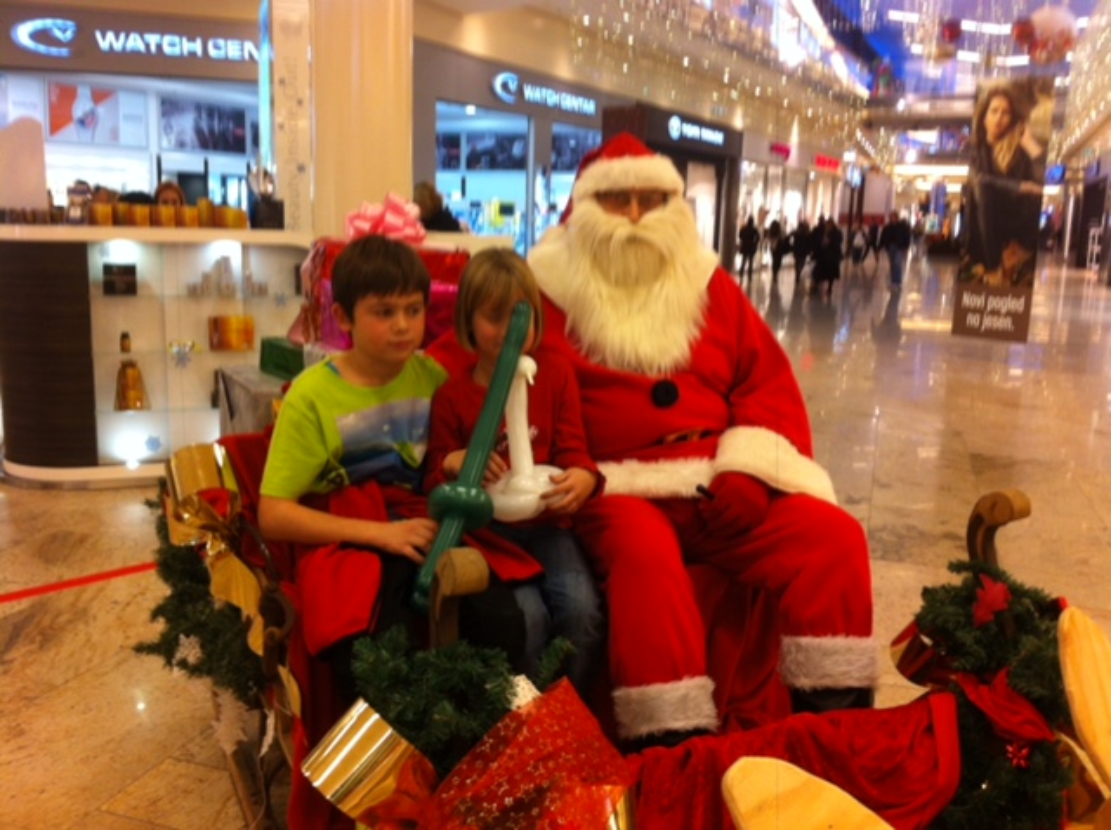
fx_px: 1122
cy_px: 415
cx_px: 556
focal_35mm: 35
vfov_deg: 40.6
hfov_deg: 52.7
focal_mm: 3.85
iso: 80
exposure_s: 1/17
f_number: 2.8
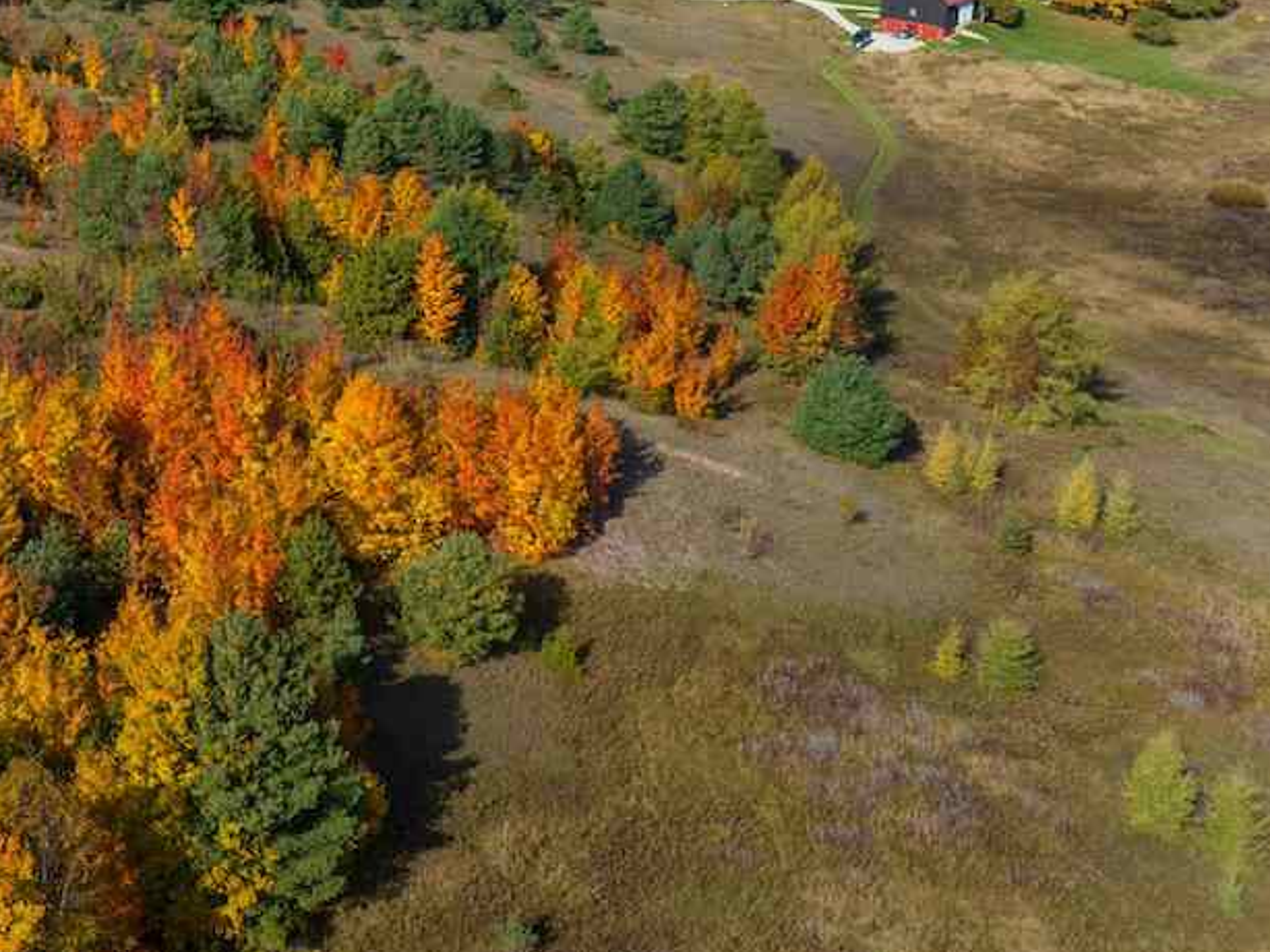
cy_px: 22
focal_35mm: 50
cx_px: 79
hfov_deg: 35.5
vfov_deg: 27.6
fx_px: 1834
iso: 110
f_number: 2.8
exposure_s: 1/2000
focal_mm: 12.29
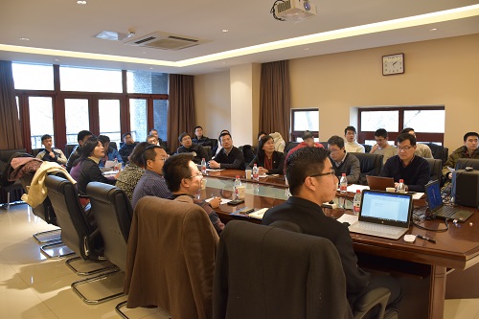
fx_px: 359
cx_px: 240
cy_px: 160
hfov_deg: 67.4
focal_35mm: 27
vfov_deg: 47.9
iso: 800
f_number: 5
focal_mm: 18
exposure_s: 1/50
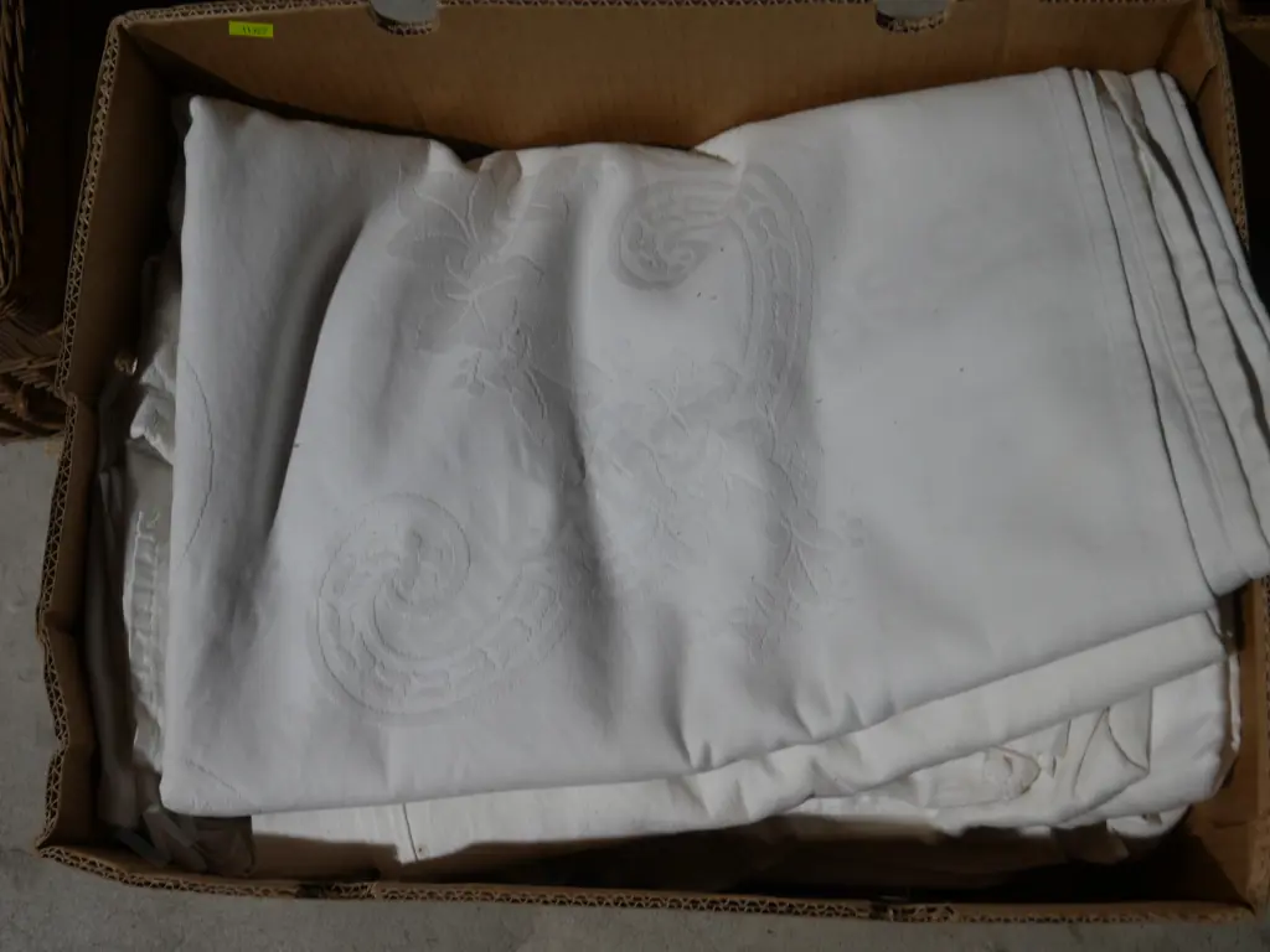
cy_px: 476
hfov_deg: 41.2
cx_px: 635
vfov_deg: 31.5
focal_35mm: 46
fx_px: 1688
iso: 200
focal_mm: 23
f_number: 5.1
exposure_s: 1/60
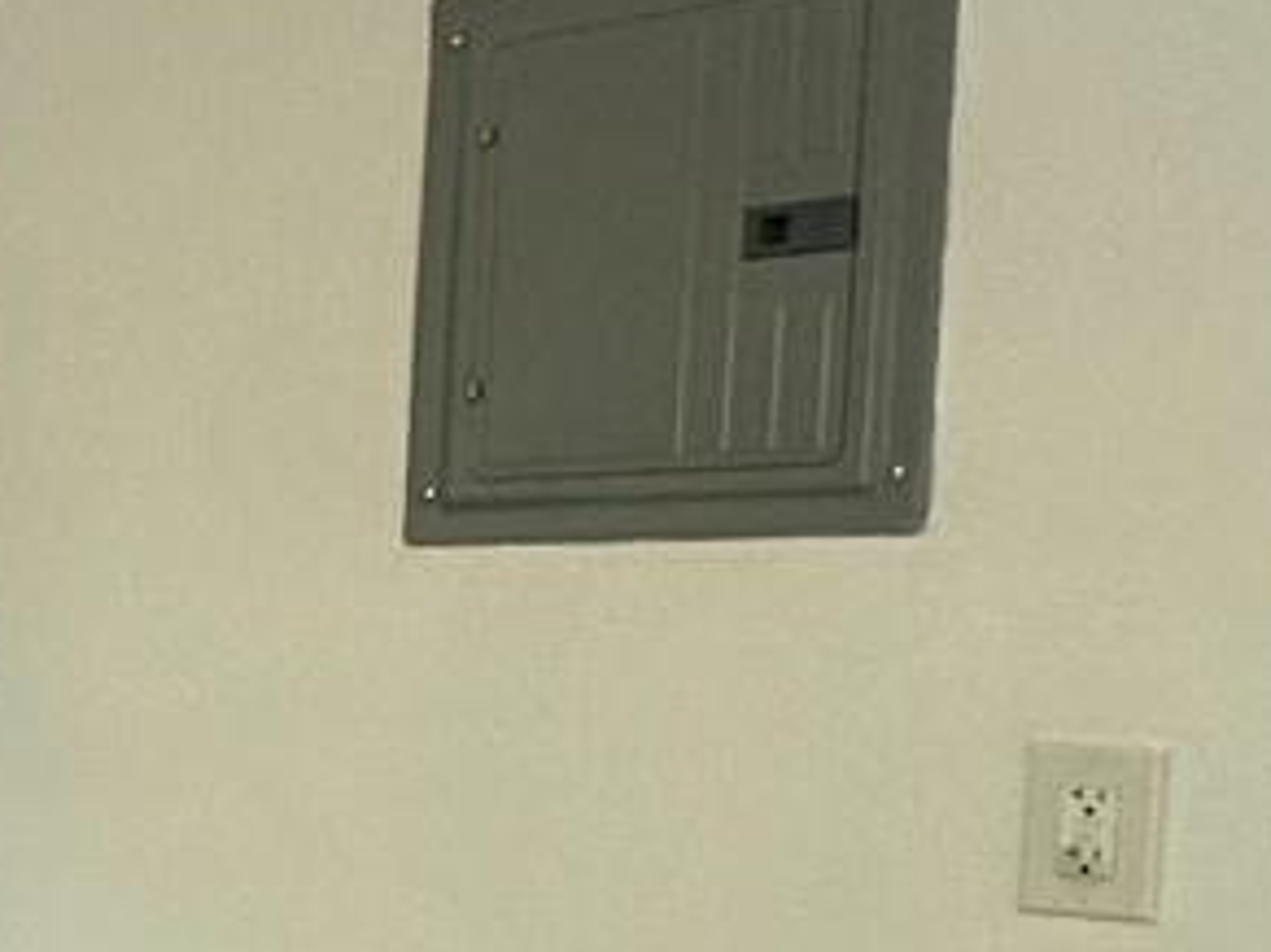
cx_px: -1603
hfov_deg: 15.9
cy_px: 782
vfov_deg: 18.9
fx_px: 2826
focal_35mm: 77
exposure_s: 1/120
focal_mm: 2.22
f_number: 2.2
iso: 100
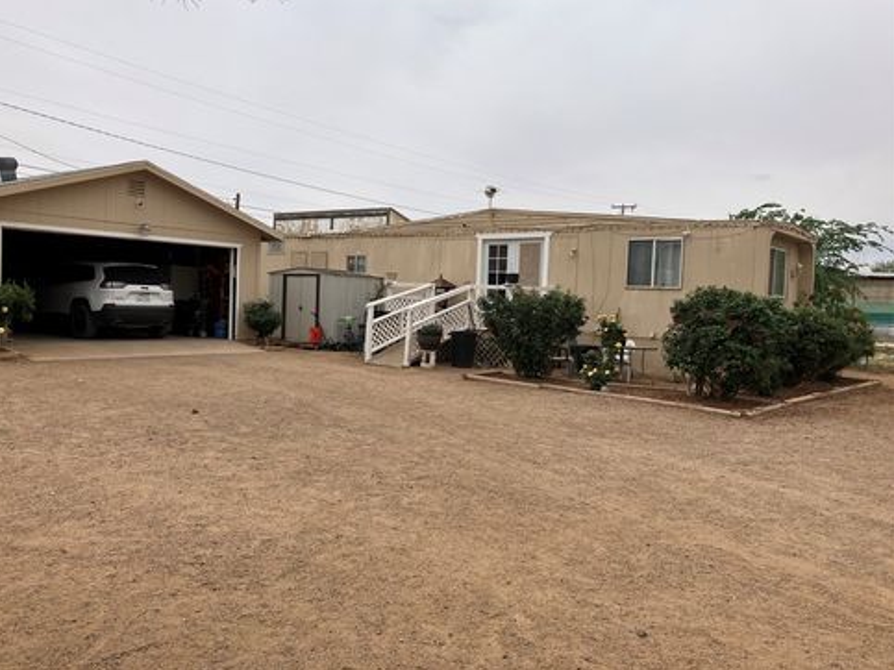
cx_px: 433
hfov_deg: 61.7
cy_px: 329
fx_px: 749
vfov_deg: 48.2
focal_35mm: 29
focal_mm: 3.99
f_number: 1.8
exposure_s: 1/2208
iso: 32
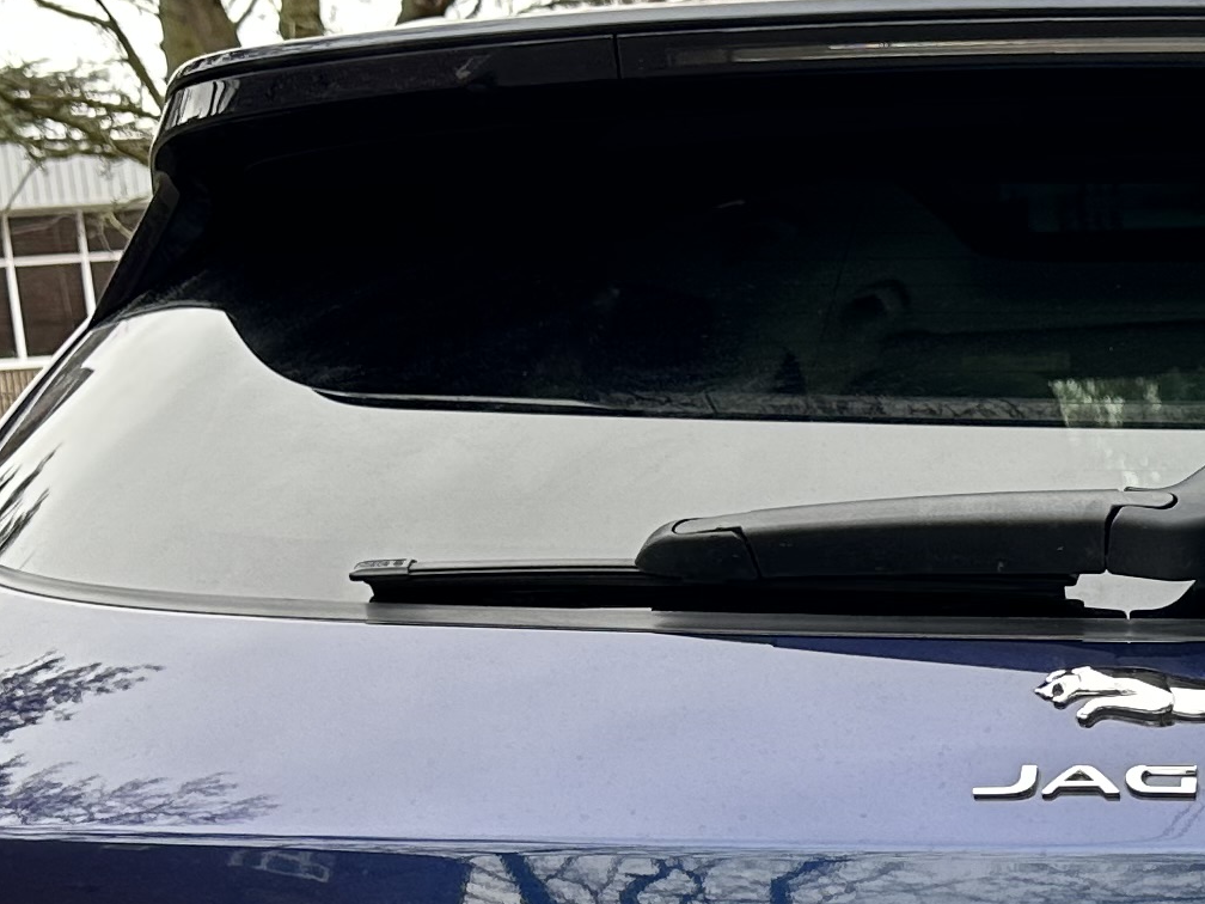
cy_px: 1227
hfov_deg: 19.3
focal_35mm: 96
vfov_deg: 14.6
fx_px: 3342
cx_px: 1430
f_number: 1.78
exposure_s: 1/121
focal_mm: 6.86
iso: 64
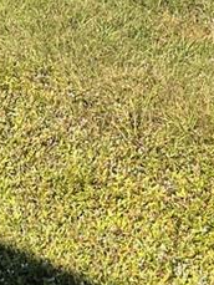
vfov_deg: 12.4
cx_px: 86
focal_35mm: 152
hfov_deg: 9.8
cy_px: -132
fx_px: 1252
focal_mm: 3
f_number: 1.8
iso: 25
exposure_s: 1/1311
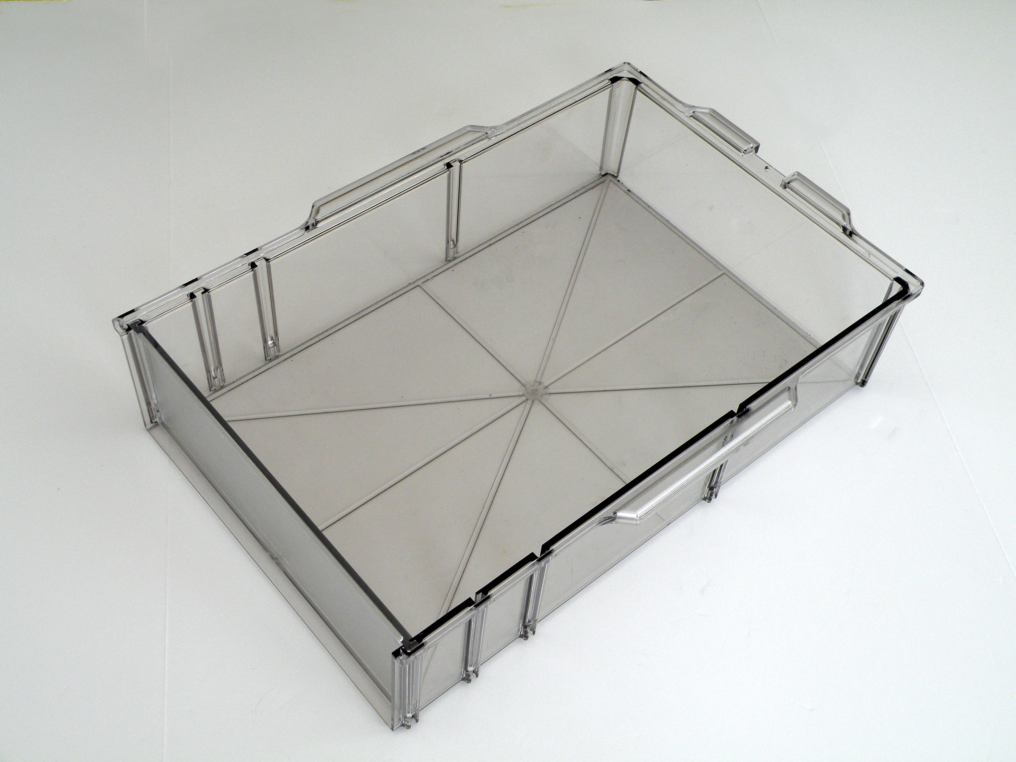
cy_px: 381
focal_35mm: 42
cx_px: 508
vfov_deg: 34.3
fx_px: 1233
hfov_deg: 44.8
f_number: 3.2
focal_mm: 7.4
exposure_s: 1/60
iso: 70
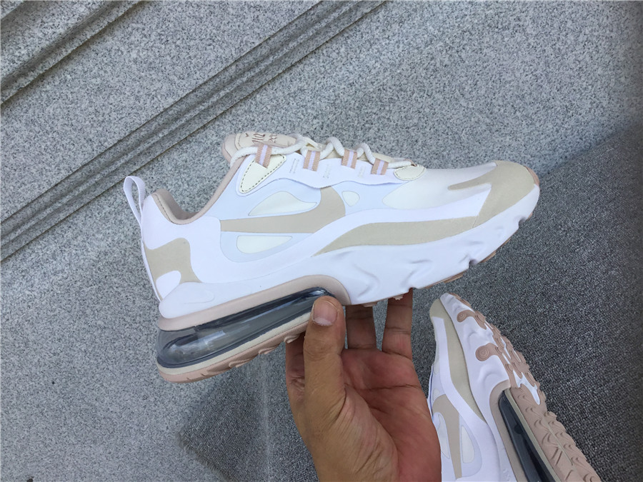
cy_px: 241
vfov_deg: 45.4
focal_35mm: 31
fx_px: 576
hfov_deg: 58.4
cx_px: 322
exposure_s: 1/532
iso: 25
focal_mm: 3.3
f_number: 2.4
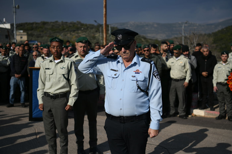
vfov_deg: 24.6
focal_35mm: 55
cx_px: 116
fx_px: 354
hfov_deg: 36.3
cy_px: 77
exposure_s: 1/5000
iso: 125
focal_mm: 55
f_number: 3.2
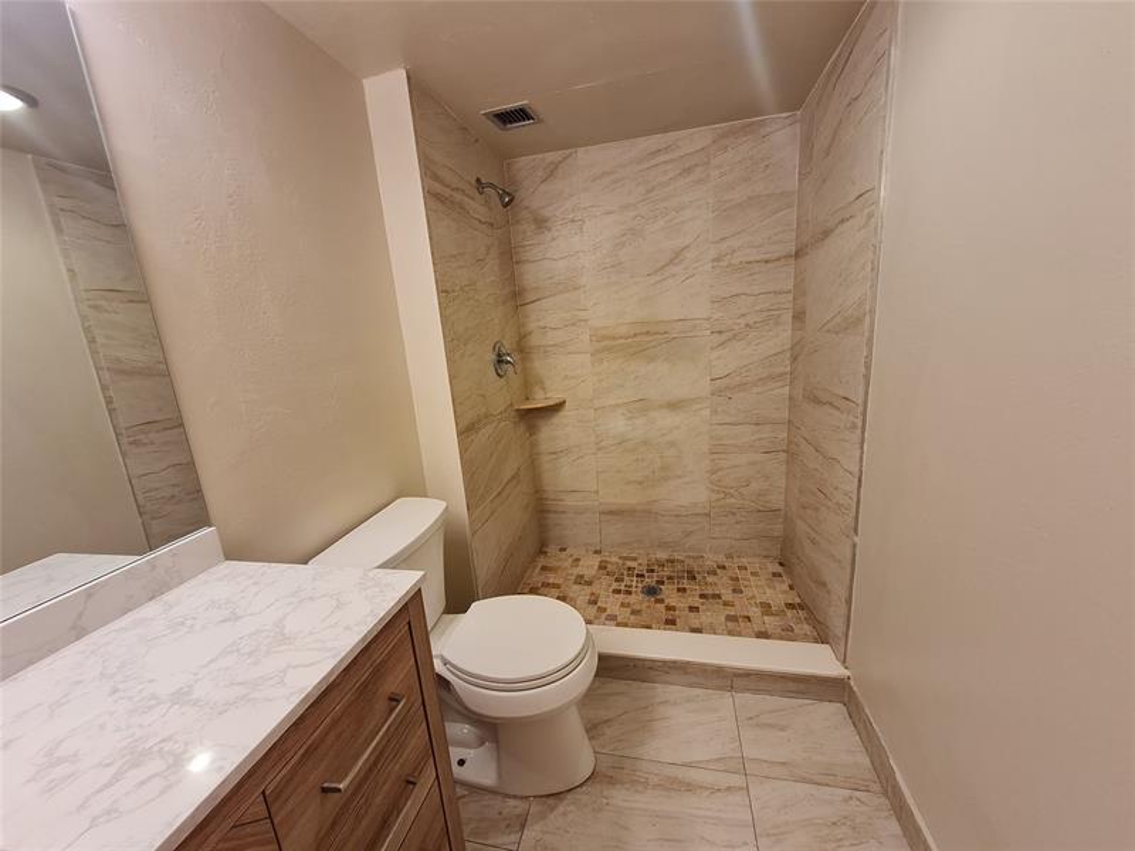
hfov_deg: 106.2
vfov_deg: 89.9
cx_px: 568
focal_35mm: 13
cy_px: 426
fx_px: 426
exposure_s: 1/60
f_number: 2.2
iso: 100
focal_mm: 1.74
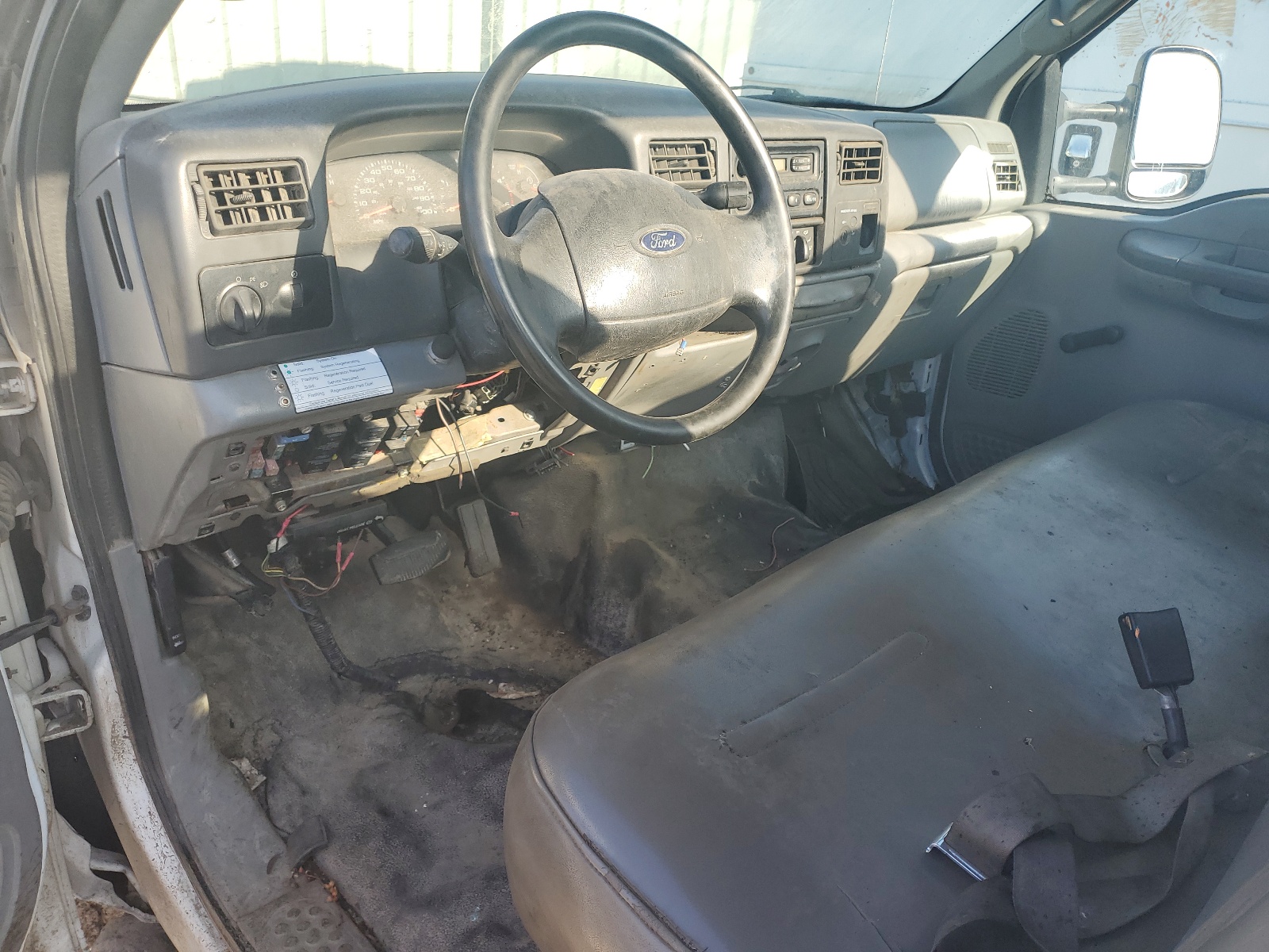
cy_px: 476
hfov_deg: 67.3
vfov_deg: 53.1
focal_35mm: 26
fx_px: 953
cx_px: 634
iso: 50
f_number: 1.5
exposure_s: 1/500
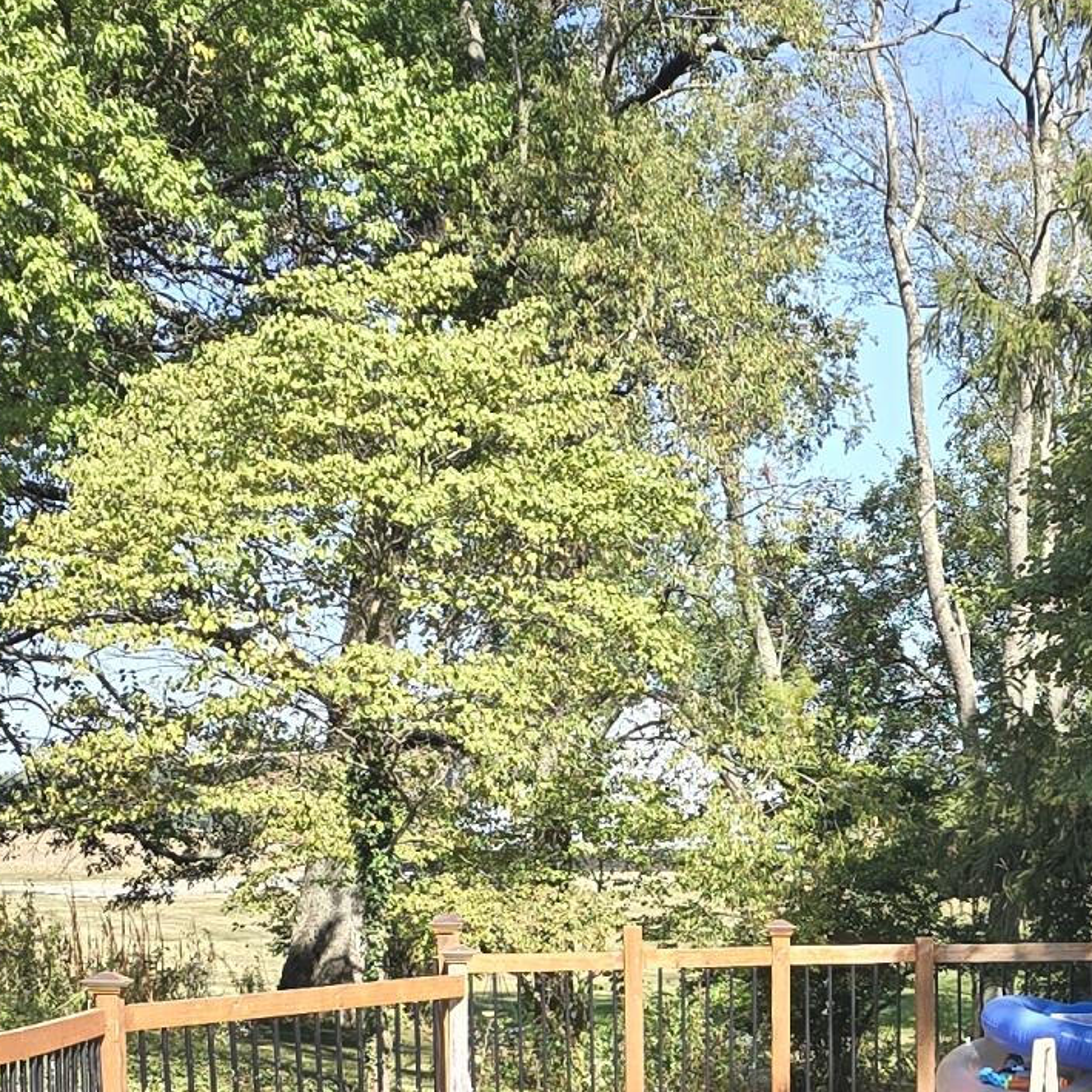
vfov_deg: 19.5
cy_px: 1124
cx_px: 956
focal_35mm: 86
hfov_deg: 19.8
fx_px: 3069
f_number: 1.7
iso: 12
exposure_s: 1/204
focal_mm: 6.3
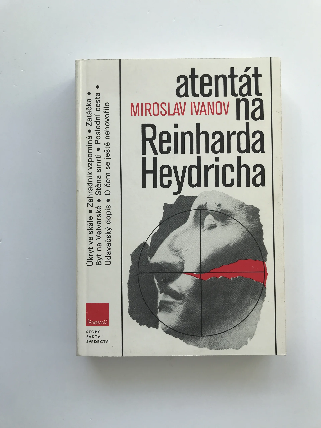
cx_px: 160
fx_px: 346
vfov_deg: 63.4
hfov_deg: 49.7
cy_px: 214
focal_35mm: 28
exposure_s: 1/422
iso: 20
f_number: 1.8
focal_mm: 3.99
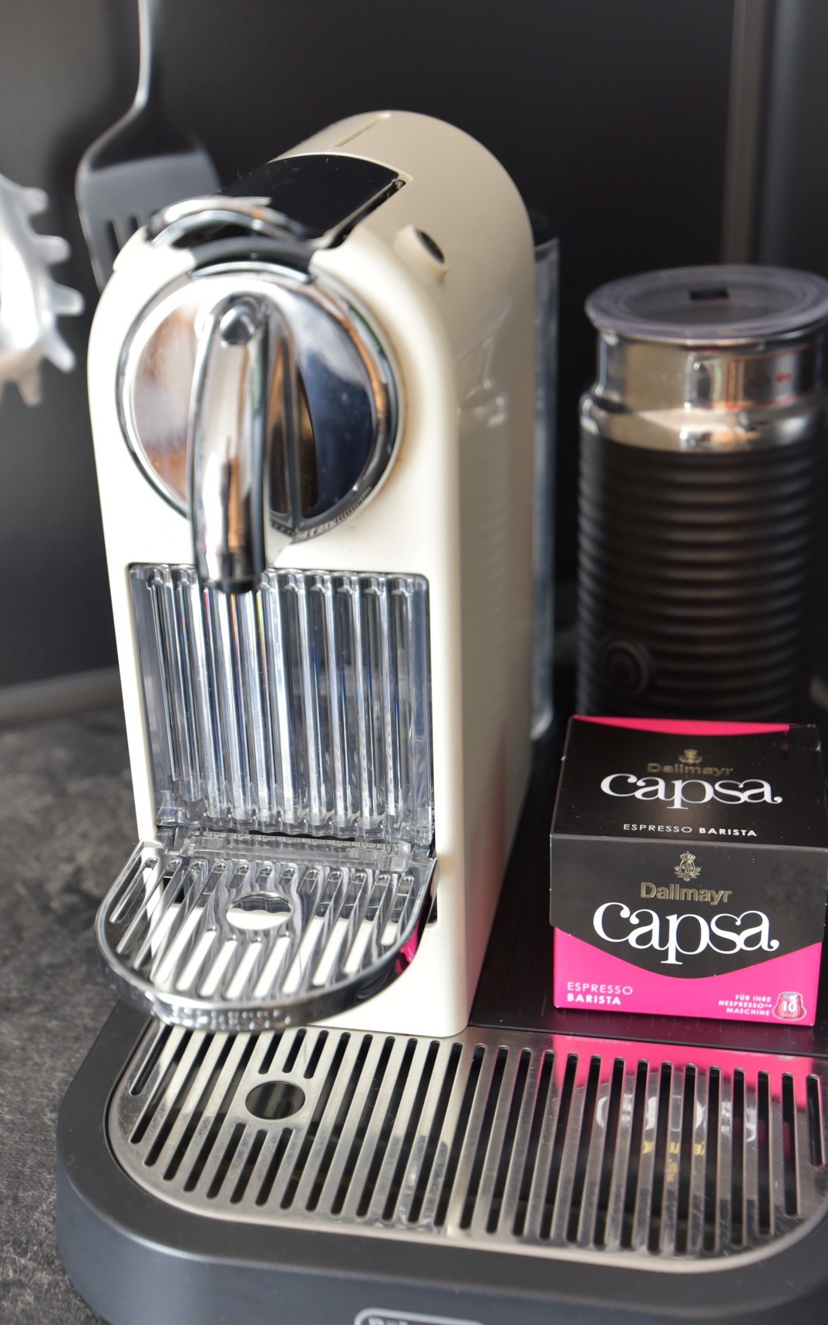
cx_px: 456
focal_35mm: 40
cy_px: 710
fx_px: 1444
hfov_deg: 32.0
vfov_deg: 49.2
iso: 640
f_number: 2.8
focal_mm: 30
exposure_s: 1/80
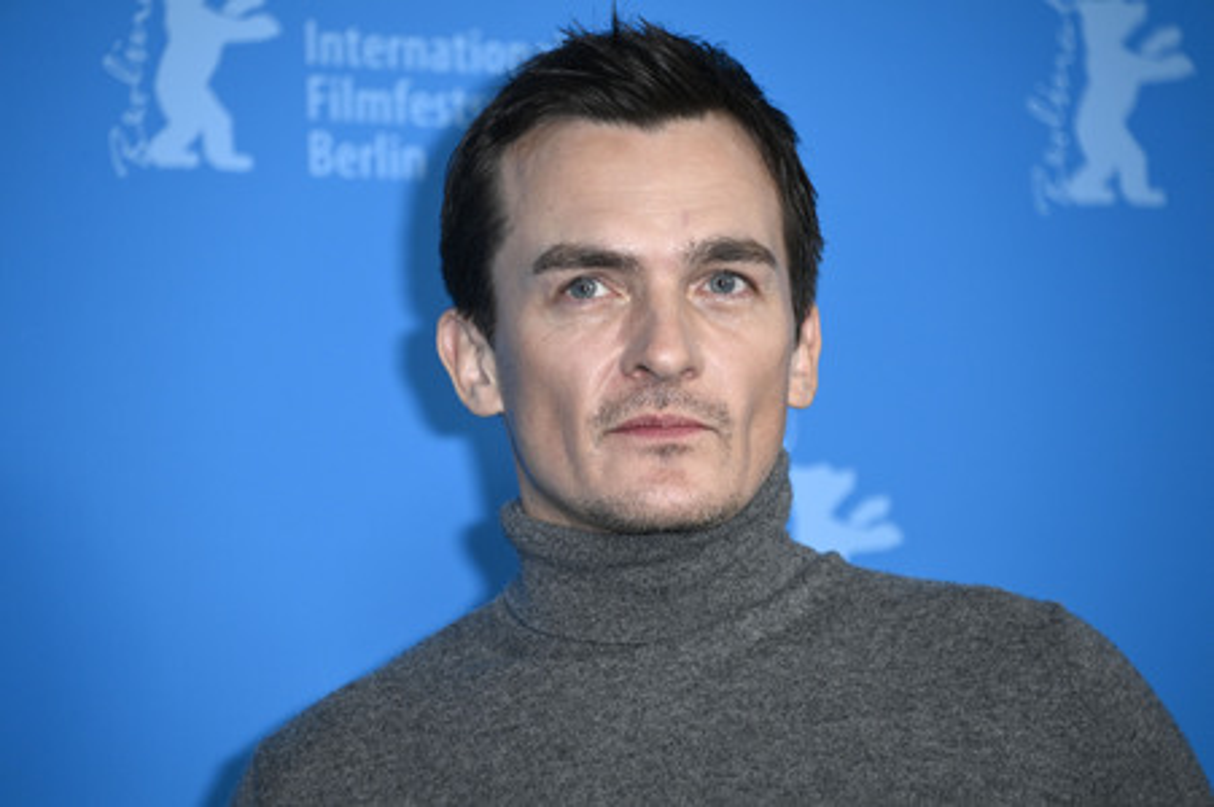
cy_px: 404
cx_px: 607
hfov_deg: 6.9
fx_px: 10109
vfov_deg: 4.6
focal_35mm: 300
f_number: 5.6
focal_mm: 300
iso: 1000
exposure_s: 1/200
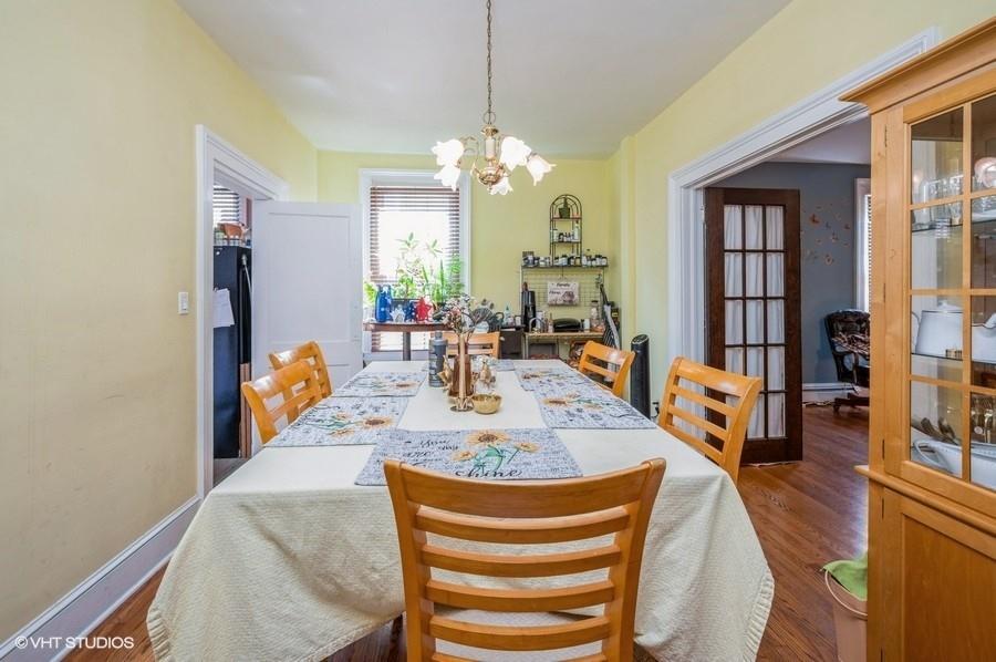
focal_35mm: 14
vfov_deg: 81.1
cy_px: 331
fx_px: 387
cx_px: 498
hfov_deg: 104.3
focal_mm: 14
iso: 200
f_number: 11
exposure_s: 1/2.5
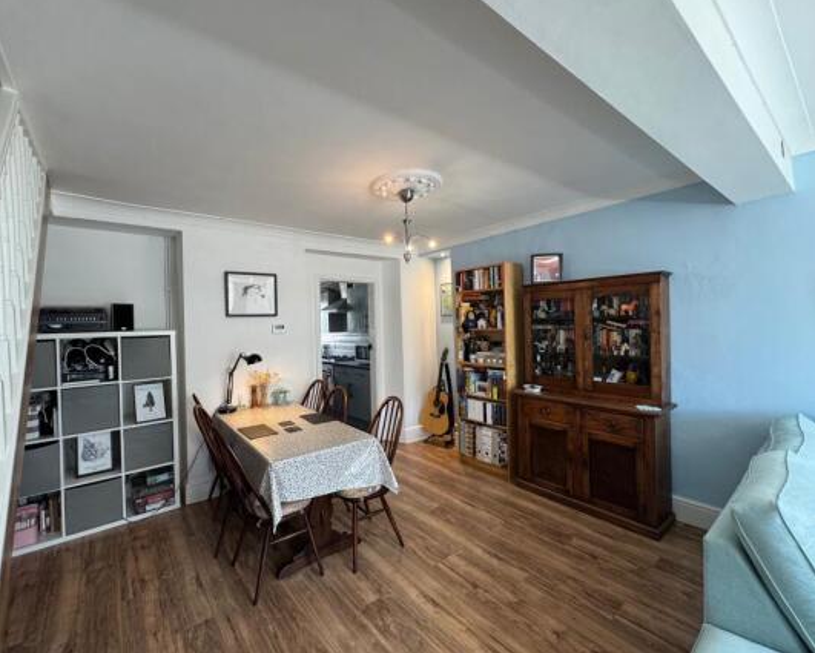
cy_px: 326
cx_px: 372
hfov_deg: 96.5
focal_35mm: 15
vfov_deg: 84.1
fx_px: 362
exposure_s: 1/100
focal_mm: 2.22
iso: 200
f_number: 2.2
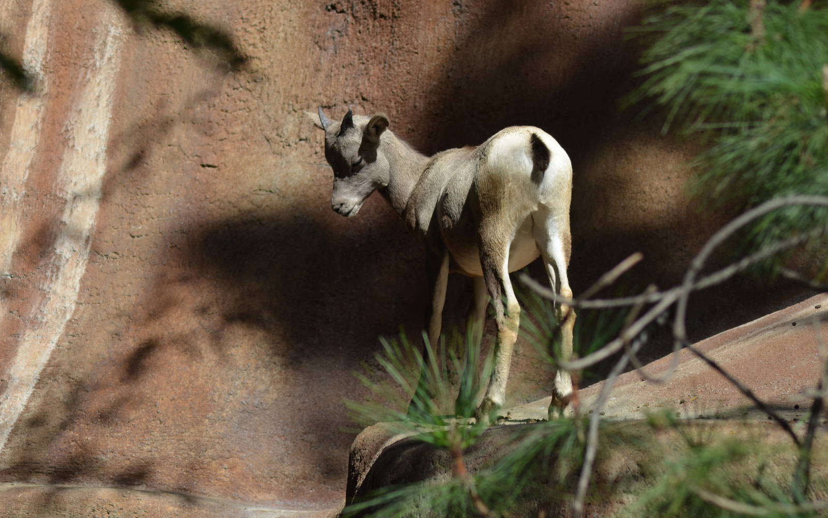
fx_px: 5360
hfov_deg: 8.8
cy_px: 257
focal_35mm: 238
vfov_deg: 5.5
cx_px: 414
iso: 360
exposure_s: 1/2000
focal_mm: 155
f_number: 5.6
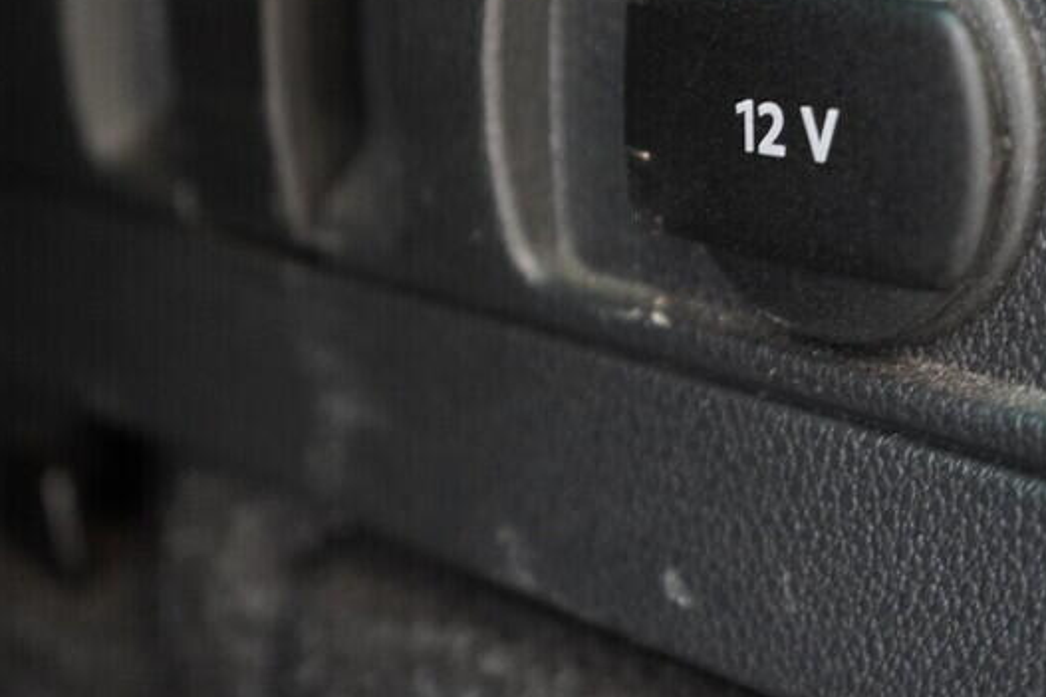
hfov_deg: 28.5
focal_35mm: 70
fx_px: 2033
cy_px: 45
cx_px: 754
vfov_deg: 19.0
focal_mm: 24
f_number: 2.8
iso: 1600
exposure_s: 1/40
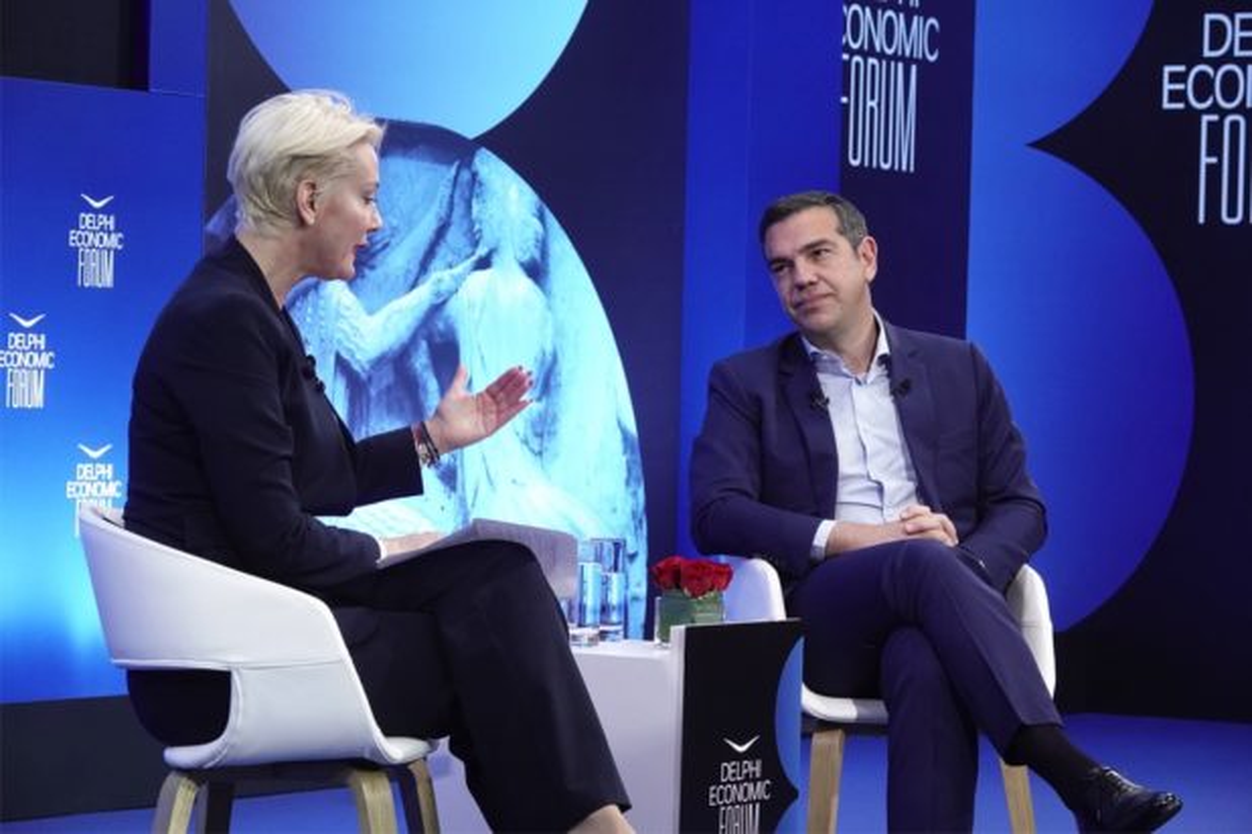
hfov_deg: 15.6
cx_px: 626
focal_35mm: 131
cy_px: 417
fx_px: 4556
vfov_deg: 10.5
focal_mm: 47.94
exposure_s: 1/125
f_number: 5
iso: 1600
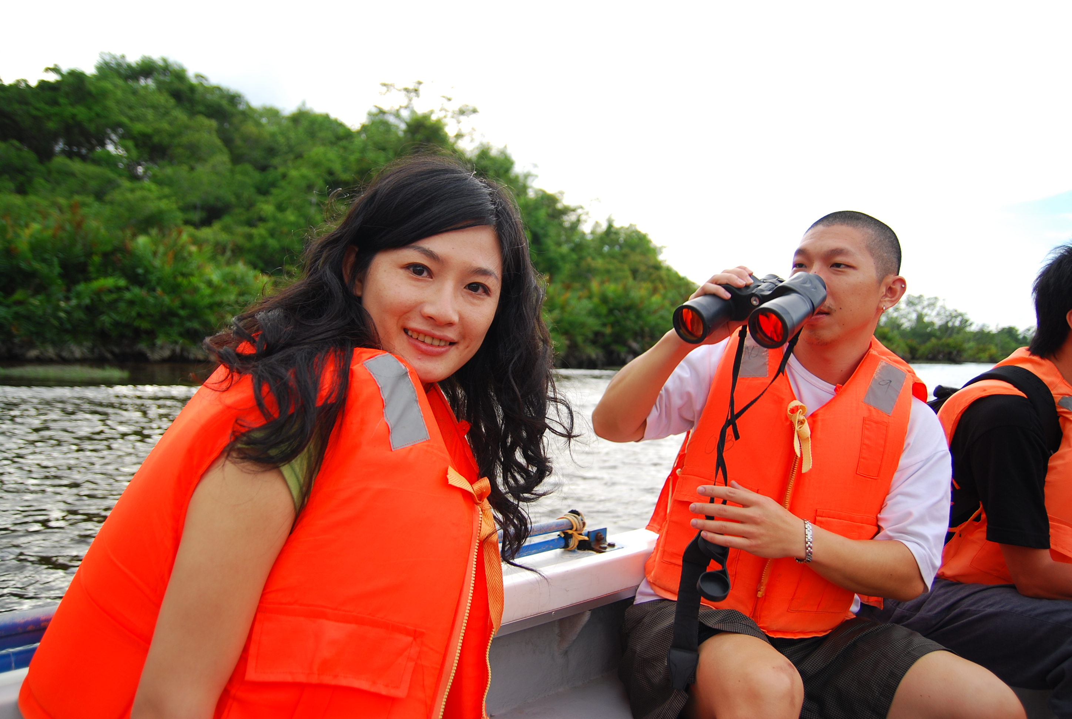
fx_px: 850
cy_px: 360
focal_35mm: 28
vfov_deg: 45.9
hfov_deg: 64.4
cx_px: 536
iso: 100
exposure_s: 1/320
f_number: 3.2
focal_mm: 19
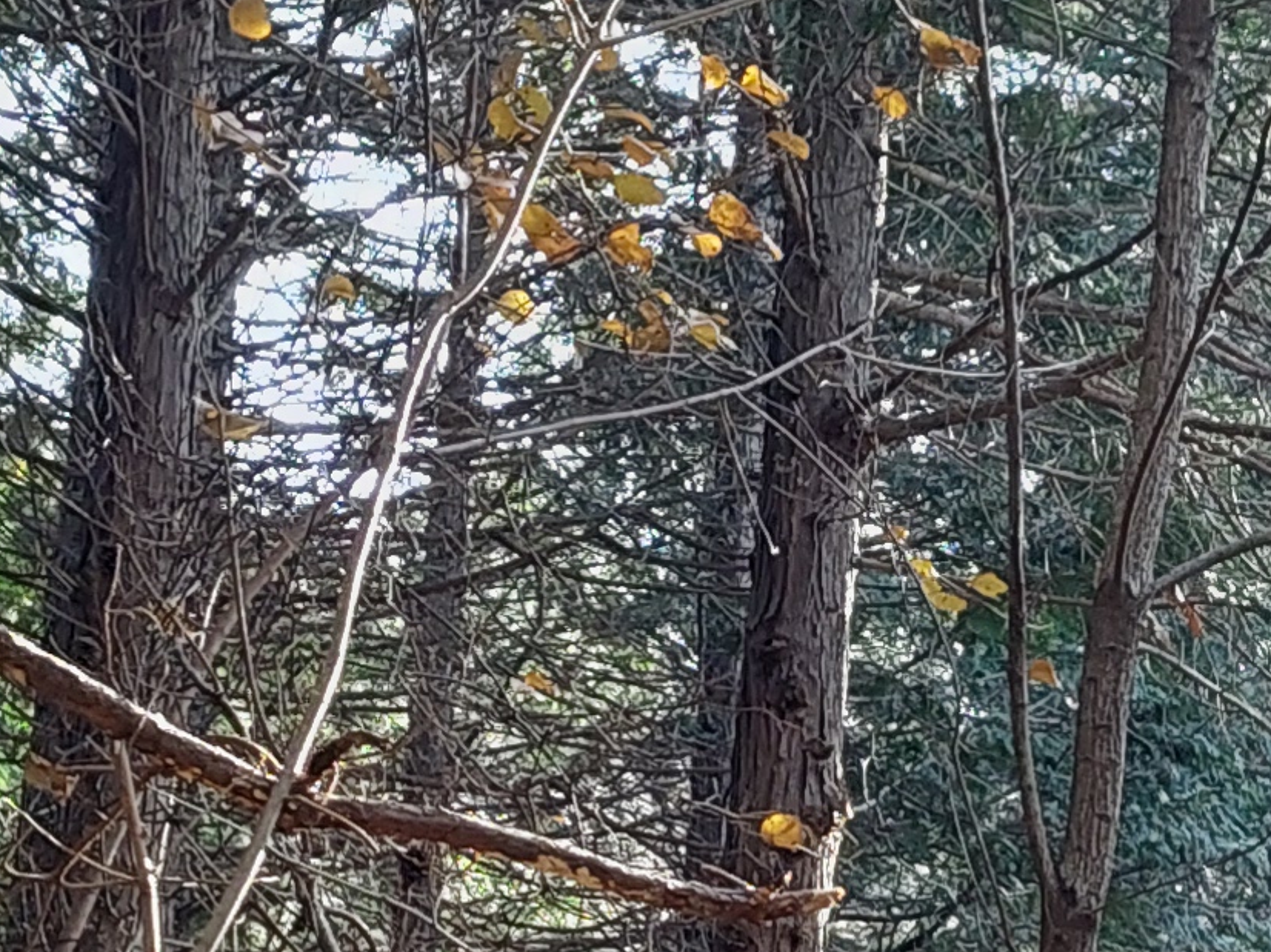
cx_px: 2159
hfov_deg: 13.0
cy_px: 1870
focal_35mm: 140
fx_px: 5139
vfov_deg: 9.9
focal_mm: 5.23
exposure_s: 1/60
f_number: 1.8
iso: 50
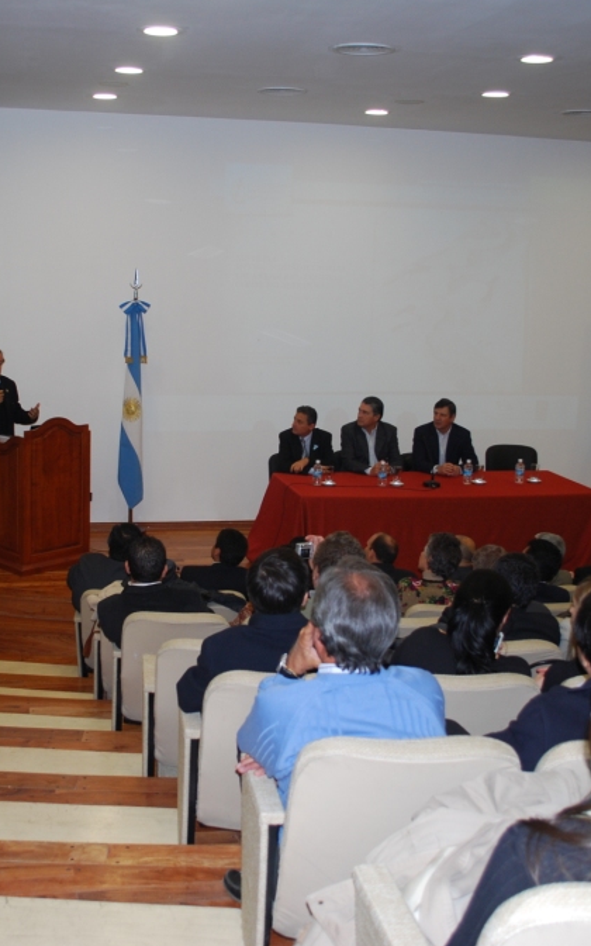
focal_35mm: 42
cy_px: 481
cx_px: 212
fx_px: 1082
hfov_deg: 30.4
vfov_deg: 47.2
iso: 200
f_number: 3.5
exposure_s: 1/60
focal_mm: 18
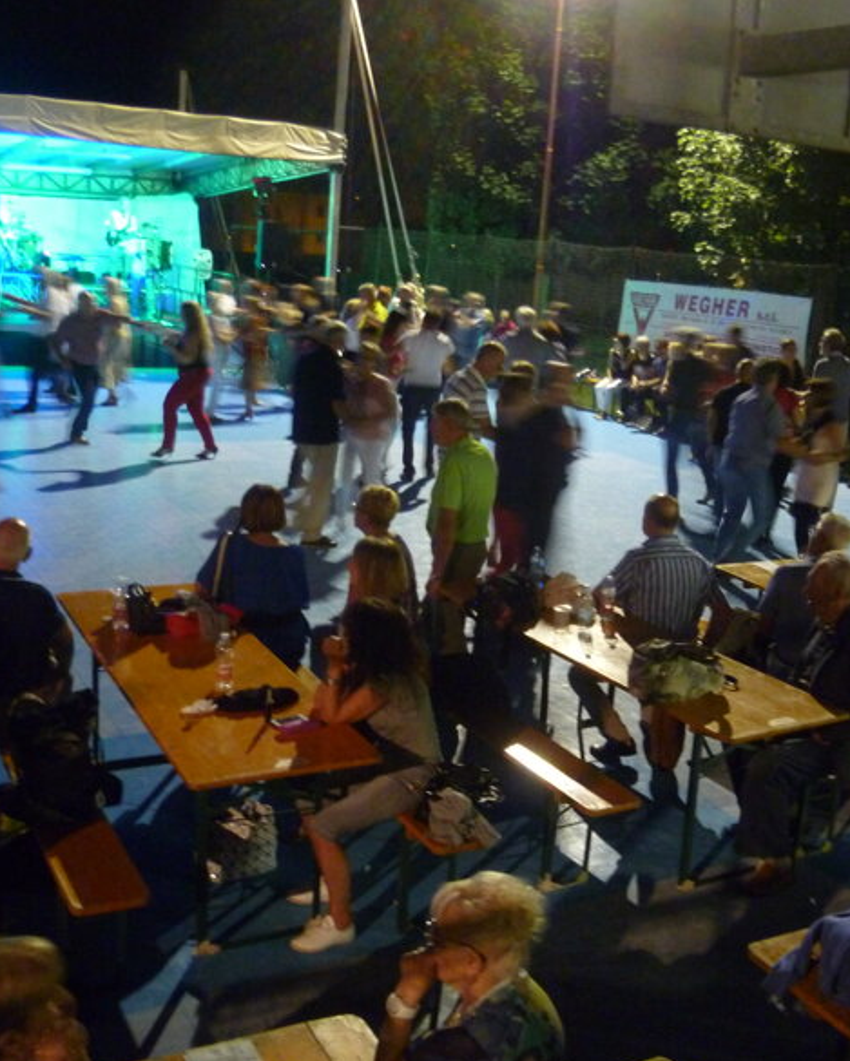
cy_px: 541
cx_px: 504
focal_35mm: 40
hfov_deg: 37.2
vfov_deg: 45.8
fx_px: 1258
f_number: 2.9
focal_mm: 5.4
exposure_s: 1/4
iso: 500
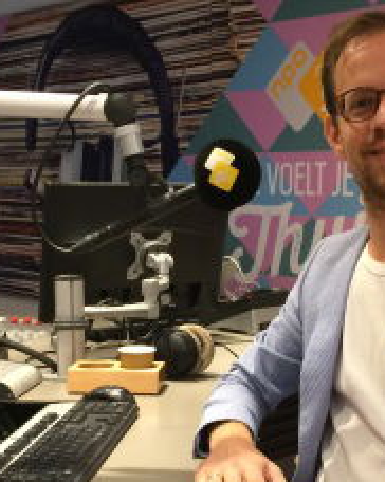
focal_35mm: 62
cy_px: 363
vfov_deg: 30.0
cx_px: 231
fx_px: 884
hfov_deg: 24.5
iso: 200
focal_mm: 4.15
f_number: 2.2
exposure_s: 1/33
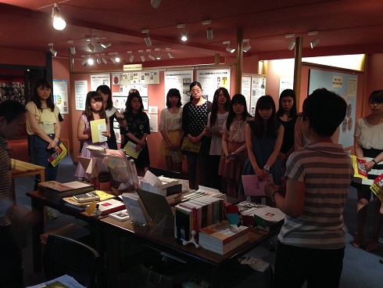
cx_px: 192
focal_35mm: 33
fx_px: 365
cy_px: 144
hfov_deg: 55.3
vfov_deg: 43.0
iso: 125
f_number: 2.4
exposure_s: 1/20
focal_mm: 4.12
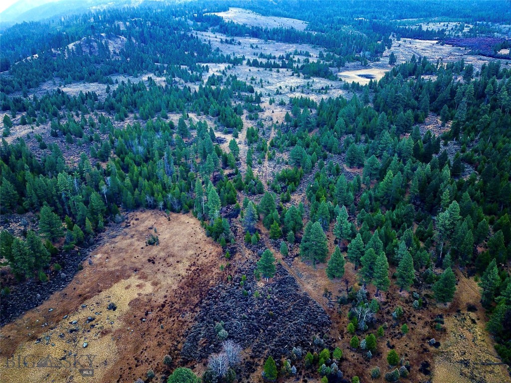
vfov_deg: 53.1
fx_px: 384
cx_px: 256
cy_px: 192
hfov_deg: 67.3
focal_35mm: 26
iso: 100
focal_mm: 4.73
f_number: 2.2
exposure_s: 1/40
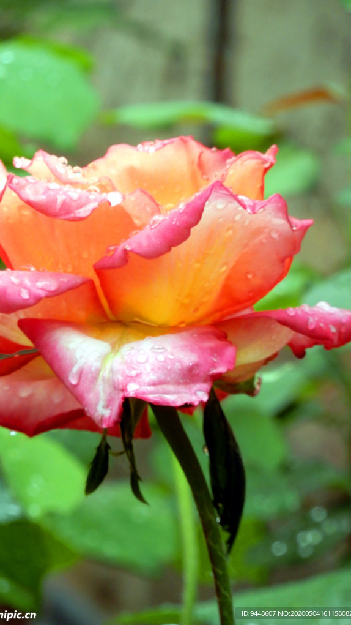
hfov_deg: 2.8
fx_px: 7234
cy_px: 312
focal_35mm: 437
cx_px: 142
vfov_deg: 4.9
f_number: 6.3
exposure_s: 1/125
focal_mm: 71.4
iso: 200
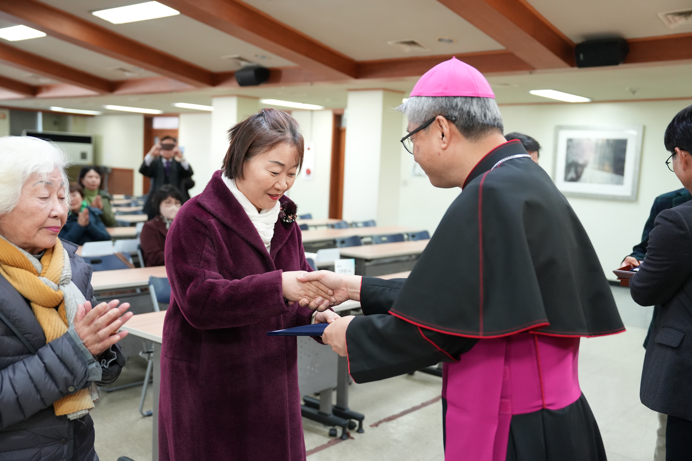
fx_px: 692
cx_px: 346
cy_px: 230
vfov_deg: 36.9
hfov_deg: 53.1
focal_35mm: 36
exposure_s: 1/250
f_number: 2.8
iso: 3200
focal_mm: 36
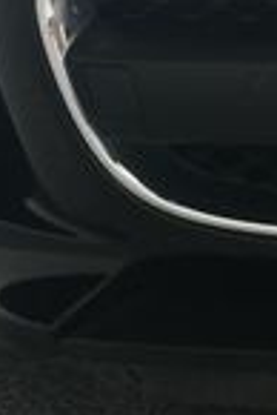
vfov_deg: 10.2
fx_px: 2280
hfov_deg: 6.7
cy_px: -63
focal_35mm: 198
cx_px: 625
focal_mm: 30
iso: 100
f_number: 8
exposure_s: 1/160
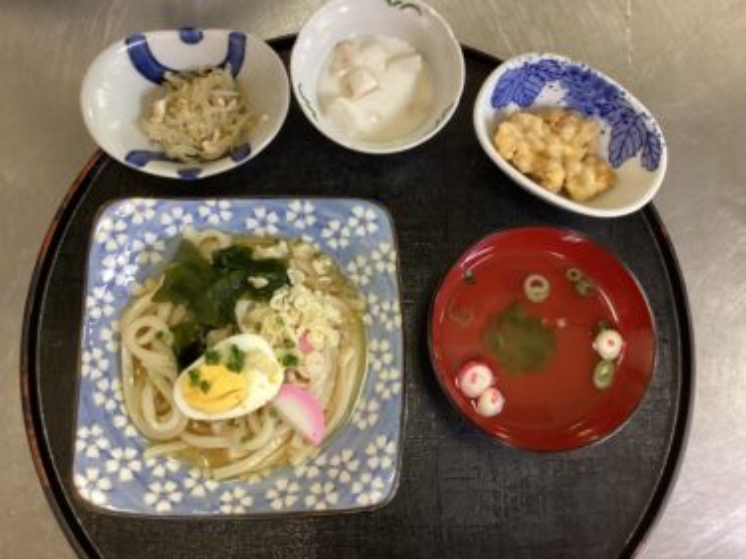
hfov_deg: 58.4
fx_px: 668
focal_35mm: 31
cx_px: 373
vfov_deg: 45.4
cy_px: 280
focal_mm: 3.3
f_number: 2.4
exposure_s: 1/33
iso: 320
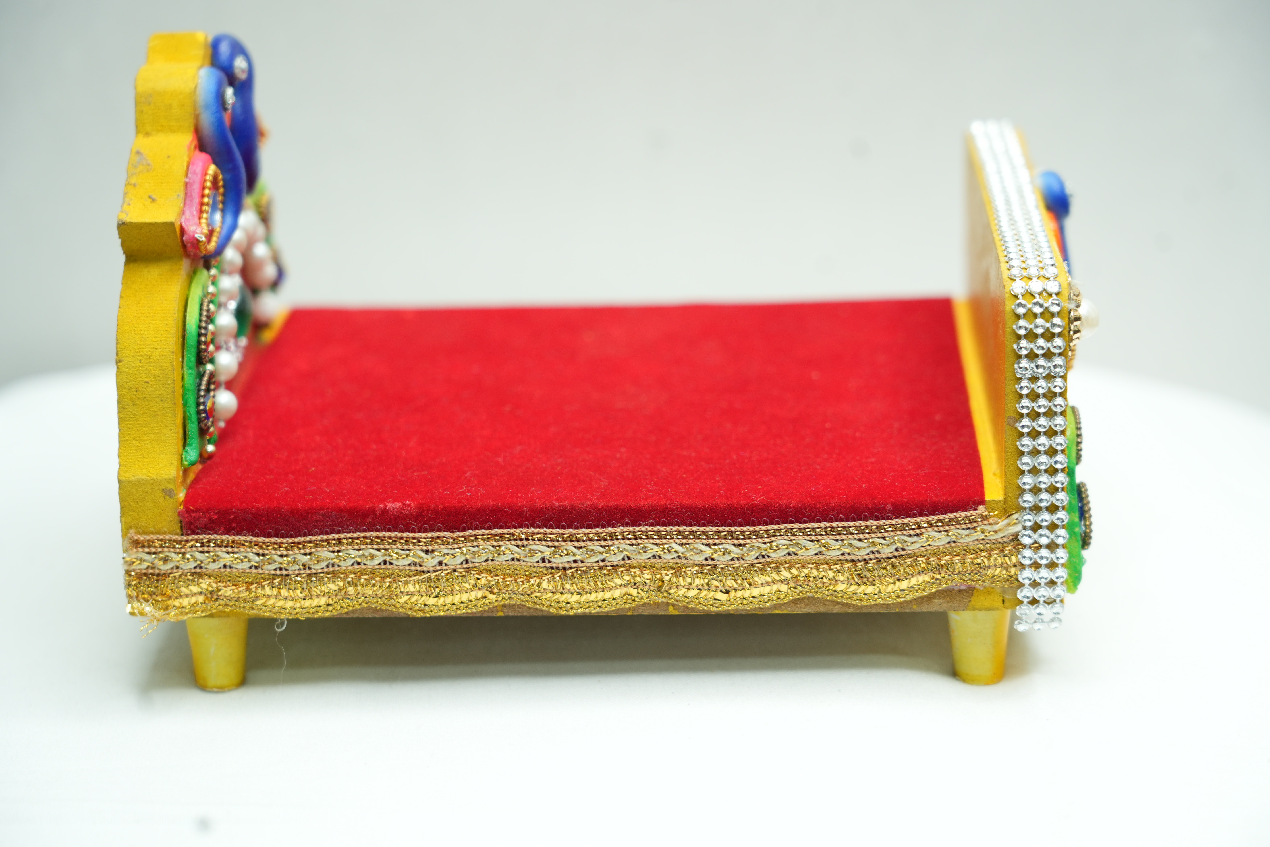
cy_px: 424
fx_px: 3069
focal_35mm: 87
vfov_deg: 15.7
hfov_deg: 23.4
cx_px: 635
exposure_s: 1/60
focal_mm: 87
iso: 400
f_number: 5.6
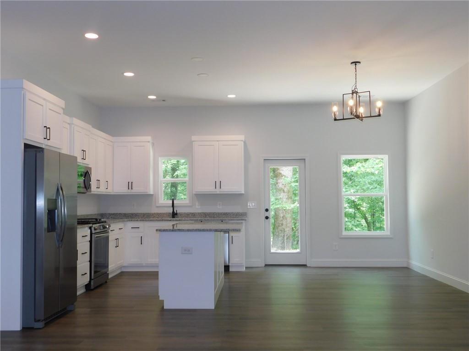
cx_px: 234
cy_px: 176
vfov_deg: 39.7
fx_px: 488
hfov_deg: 51.4
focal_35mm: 36
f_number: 3.5
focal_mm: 6.3
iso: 125
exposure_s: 1/30
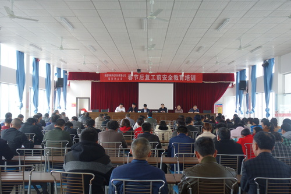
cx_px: 146
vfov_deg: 33.4
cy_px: 97
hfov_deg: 48.5
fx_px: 323
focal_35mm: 40
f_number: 2.8
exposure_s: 1/50
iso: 200
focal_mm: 14.93
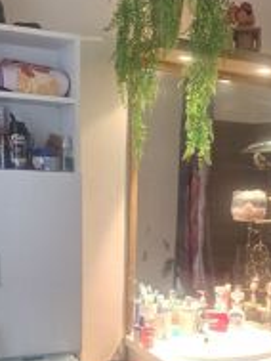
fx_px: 542
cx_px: 172
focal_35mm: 52
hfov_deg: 28.0
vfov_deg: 34.5
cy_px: 333
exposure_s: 1/50
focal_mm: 5.54
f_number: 1.8
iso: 125
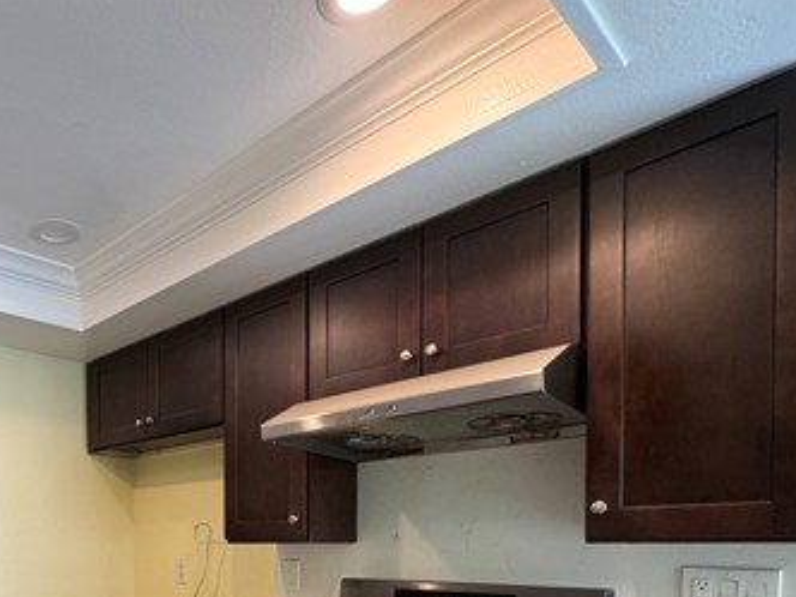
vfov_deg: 45.6
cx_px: 115
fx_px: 621
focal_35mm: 27
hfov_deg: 58.1
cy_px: 556
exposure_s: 1/60
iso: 200
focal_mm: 2.22
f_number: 2.2
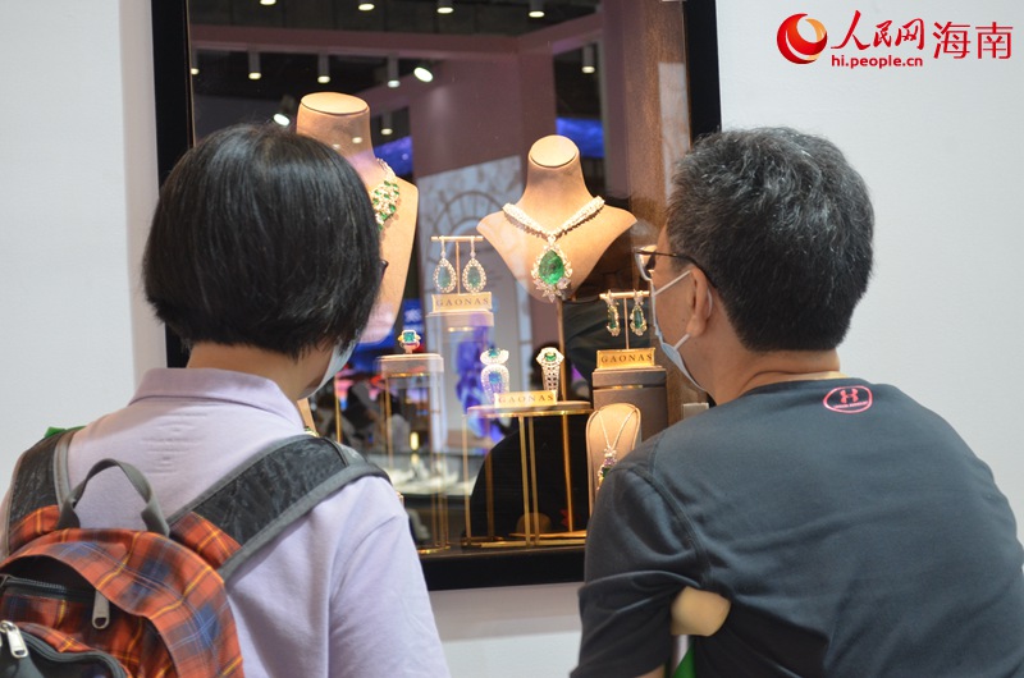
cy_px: 339
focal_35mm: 72
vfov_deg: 18.8
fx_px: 2044
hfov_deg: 28.1
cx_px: 512
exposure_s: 1/30
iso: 900
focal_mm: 48
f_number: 5.3
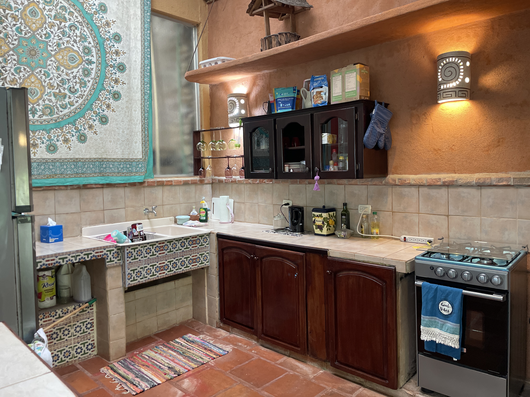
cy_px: 198
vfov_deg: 53.1
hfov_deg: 67.3
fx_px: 398
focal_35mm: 26
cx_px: 265
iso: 400
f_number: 1.6
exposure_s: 1/40
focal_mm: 4.2
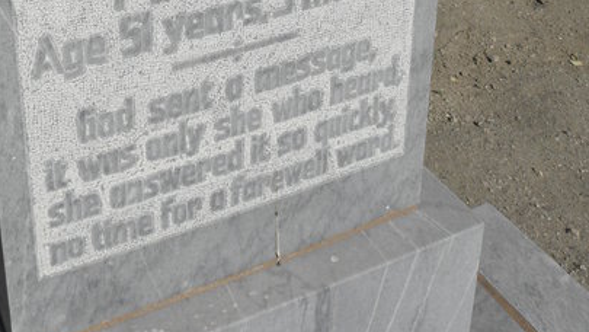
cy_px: -191
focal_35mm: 56
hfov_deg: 36.8
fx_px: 875
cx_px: 199
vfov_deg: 18.5
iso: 64
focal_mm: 4.6
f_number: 5.6
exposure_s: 1/800
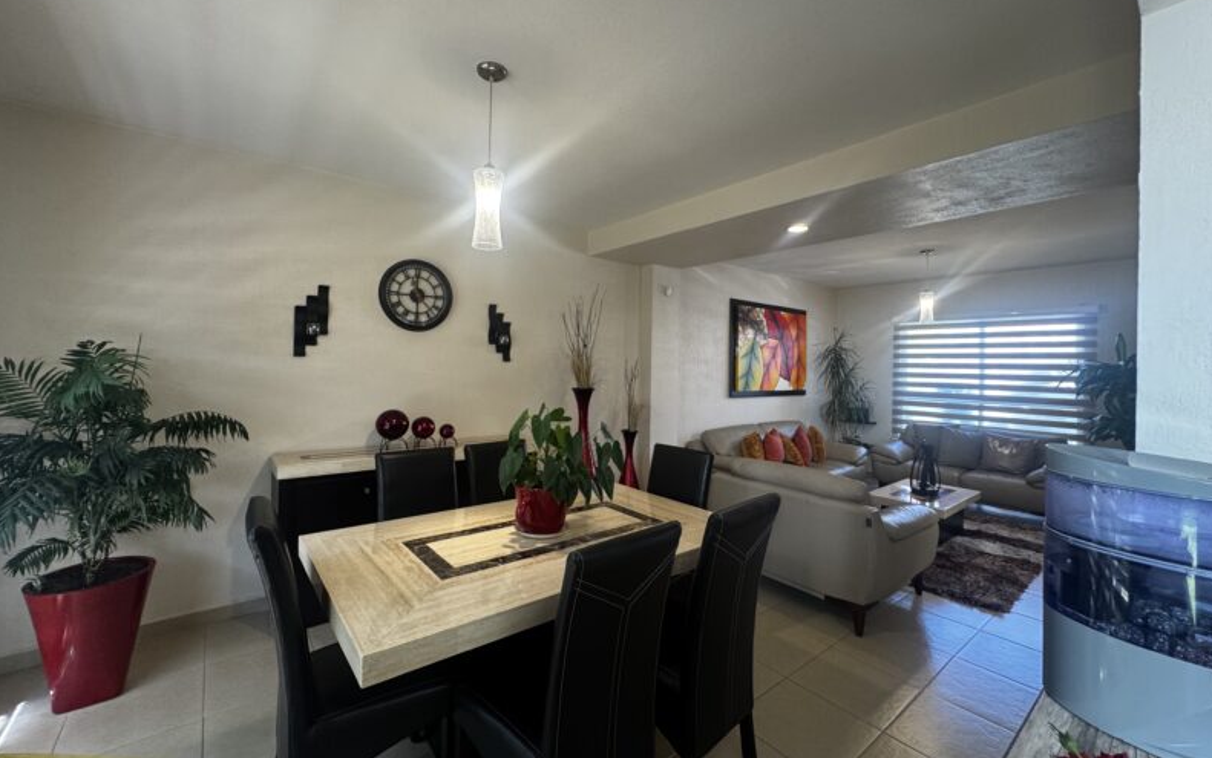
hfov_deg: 101.4
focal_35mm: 15
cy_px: 363
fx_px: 496
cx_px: 607
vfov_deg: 74.8
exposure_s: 1/60
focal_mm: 2.22
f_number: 2.2
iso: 160
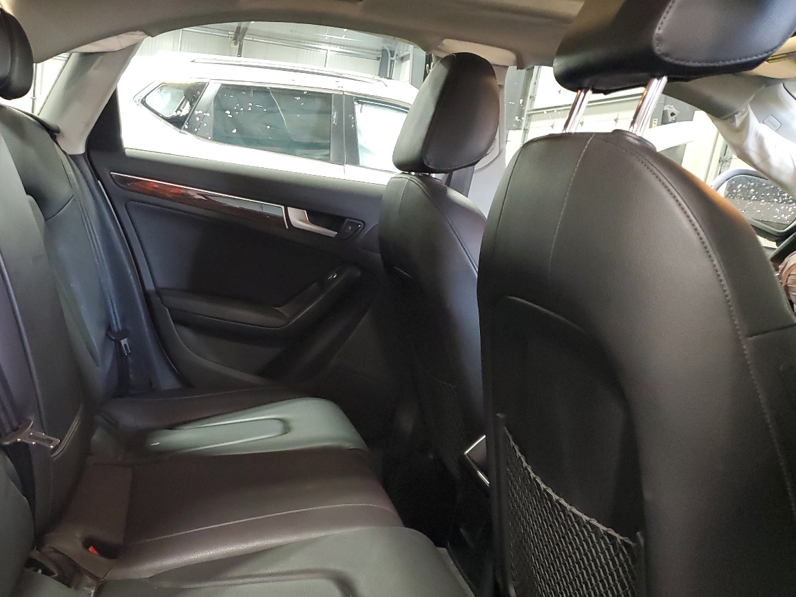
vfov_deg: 39.4
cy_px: 375
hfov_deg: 50.4
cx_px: 263
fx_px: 828
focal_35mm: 36
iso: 316
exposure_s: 1/40
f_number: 1.5
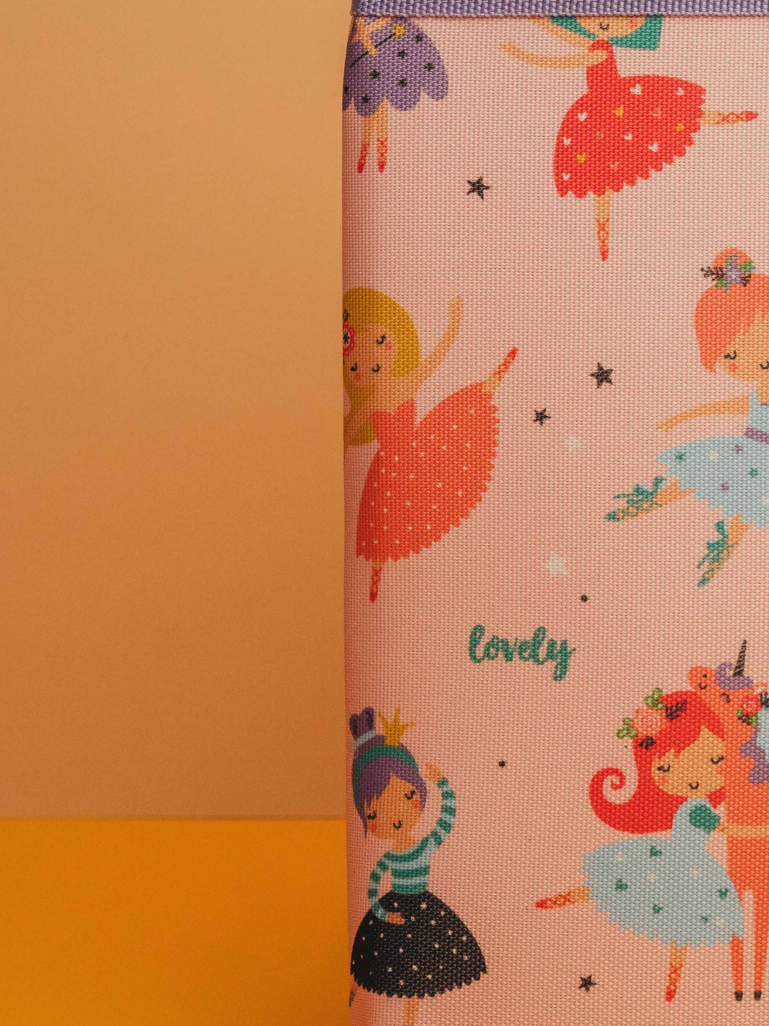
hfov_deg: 10.8
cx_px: 954
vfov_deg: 14.5
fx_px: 3999
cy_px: 162
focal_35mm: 135
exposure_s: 1/320
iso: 1250
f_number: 8
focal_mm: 50
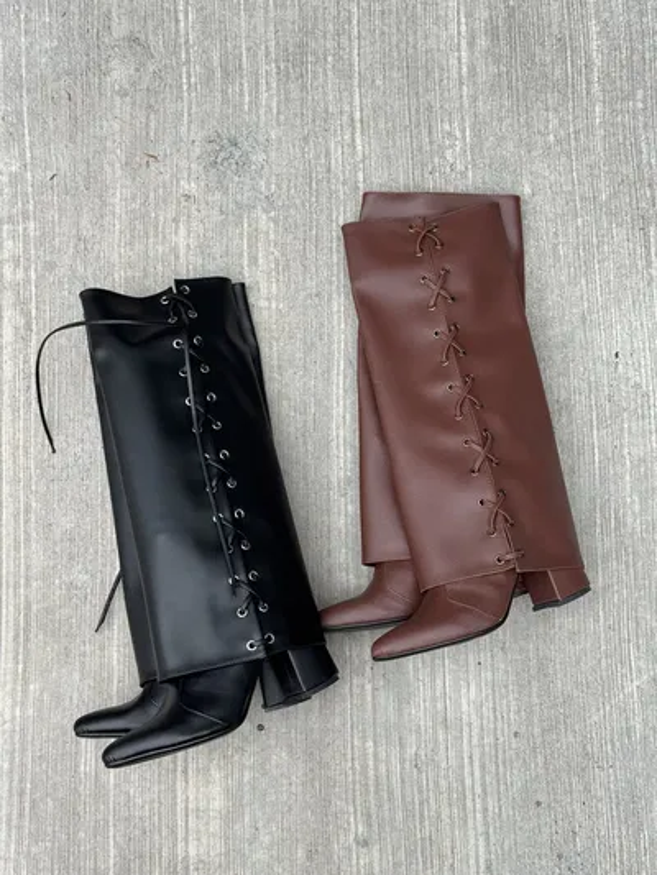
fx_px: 1214
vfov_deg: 39.6
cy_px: 438
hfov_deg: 30.3
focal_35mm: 48
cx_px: 328
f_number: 1.78
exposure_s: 1/1094
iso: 64
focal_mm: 6.76
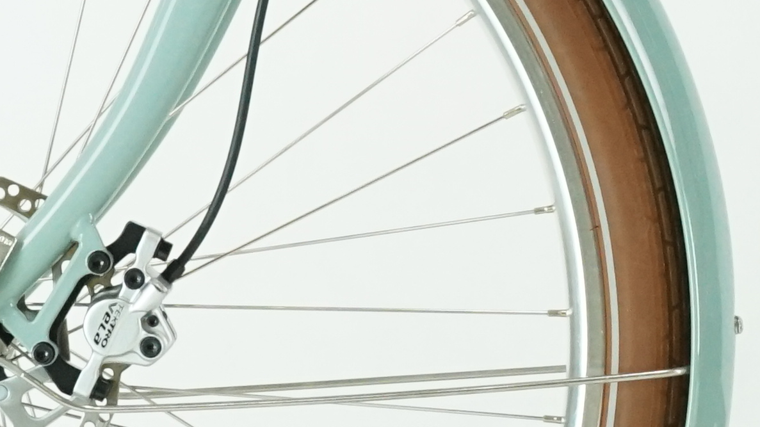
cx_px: 1088
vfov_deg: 3.6
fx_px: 6830
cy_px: -102
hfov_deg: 6.3
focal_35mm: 339
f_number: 7.1
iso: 2500
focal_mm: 64
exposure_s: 1/200
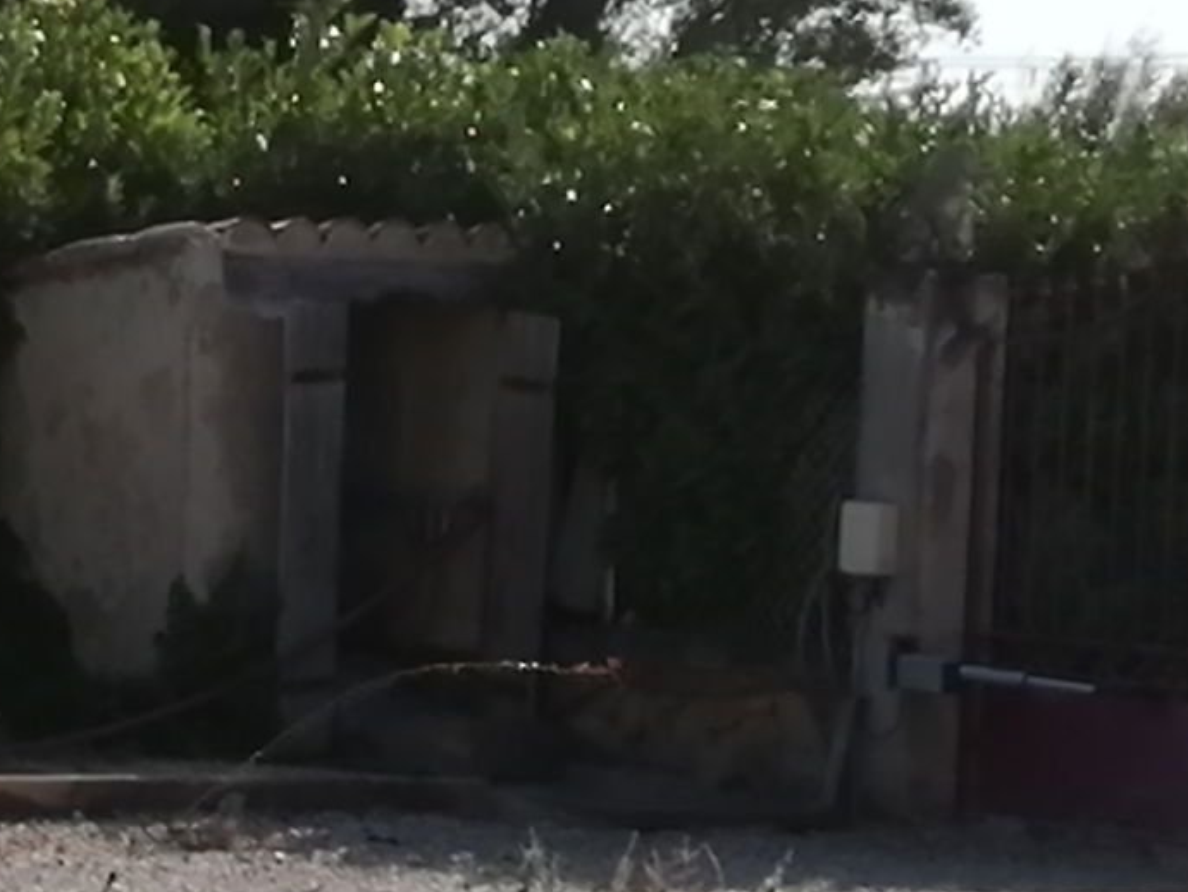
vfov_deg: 6.2
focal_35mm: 241
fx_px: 8274
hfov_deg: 8.2
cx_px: 1131
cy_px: 675
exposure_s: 1/1582
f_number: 1.8
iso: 50
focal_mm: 3.62
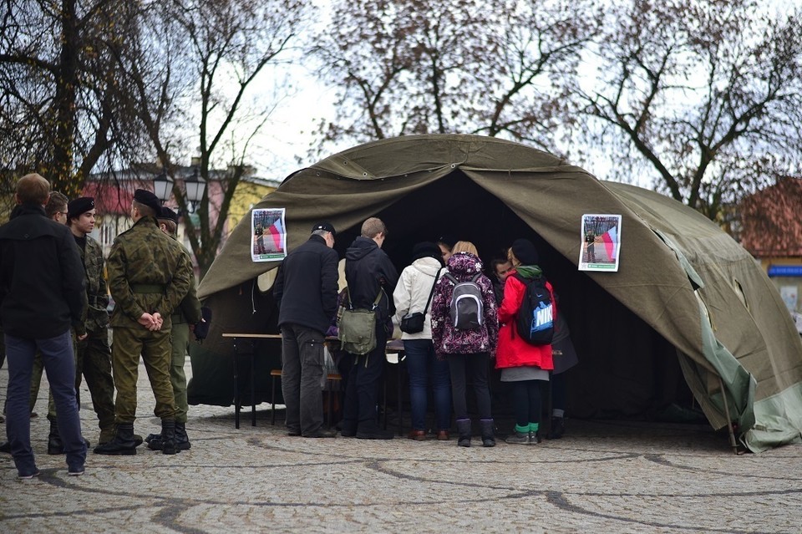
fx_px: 1670
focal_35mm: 75
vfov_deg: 18.2
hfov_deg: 27.0
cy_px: 267
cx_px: 401
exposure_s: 1/250
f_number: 1.8
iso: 100
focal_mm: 50
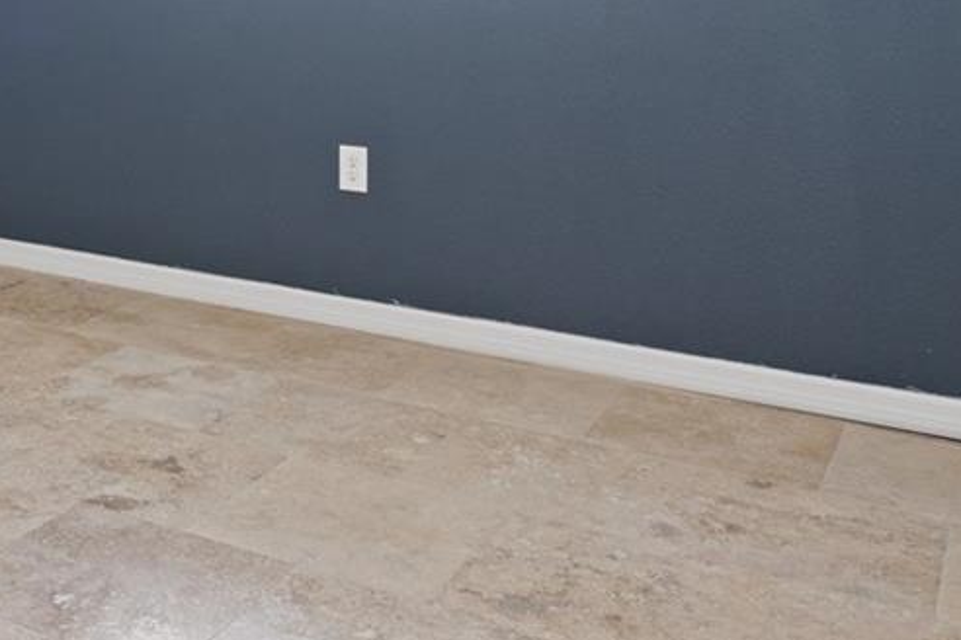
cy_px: -55
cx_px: 12
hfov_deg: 34.9
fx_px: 1388
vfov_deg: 24.4
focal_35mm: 52
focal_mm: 16
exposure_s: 2
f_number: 9
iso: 250
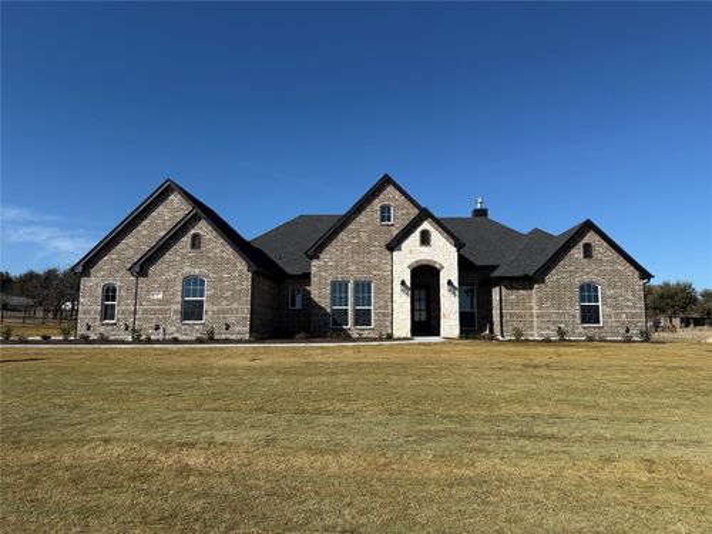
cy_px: 267
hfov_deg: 71.6
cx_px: 356
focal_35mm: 24
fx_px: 494
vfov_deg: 56.8
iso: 80
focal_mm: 6.76
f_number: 1.78
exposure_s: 1/6173
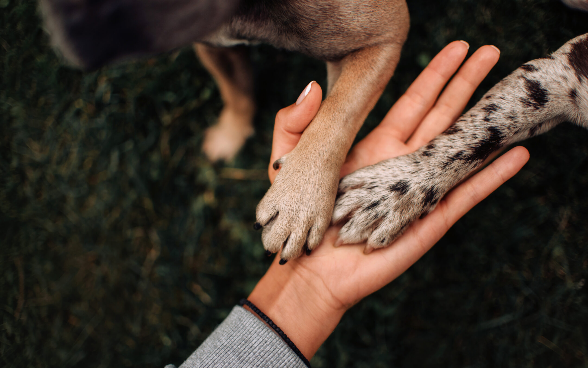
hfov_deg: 54.0
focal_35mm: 36
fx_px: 577
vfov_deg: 35.3
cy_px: 196
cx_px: 293
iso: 200
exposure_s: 1/1000
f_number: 2
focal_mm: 35
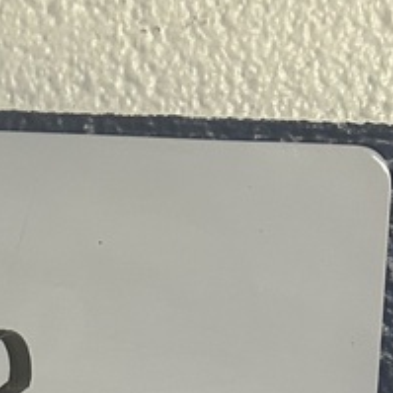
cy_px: 960
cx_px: -201
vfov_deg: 11.8
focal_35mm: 118
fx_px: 1516
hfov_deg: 13.8
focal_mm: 5.7
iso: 125
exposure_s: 1/120
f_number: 1.5
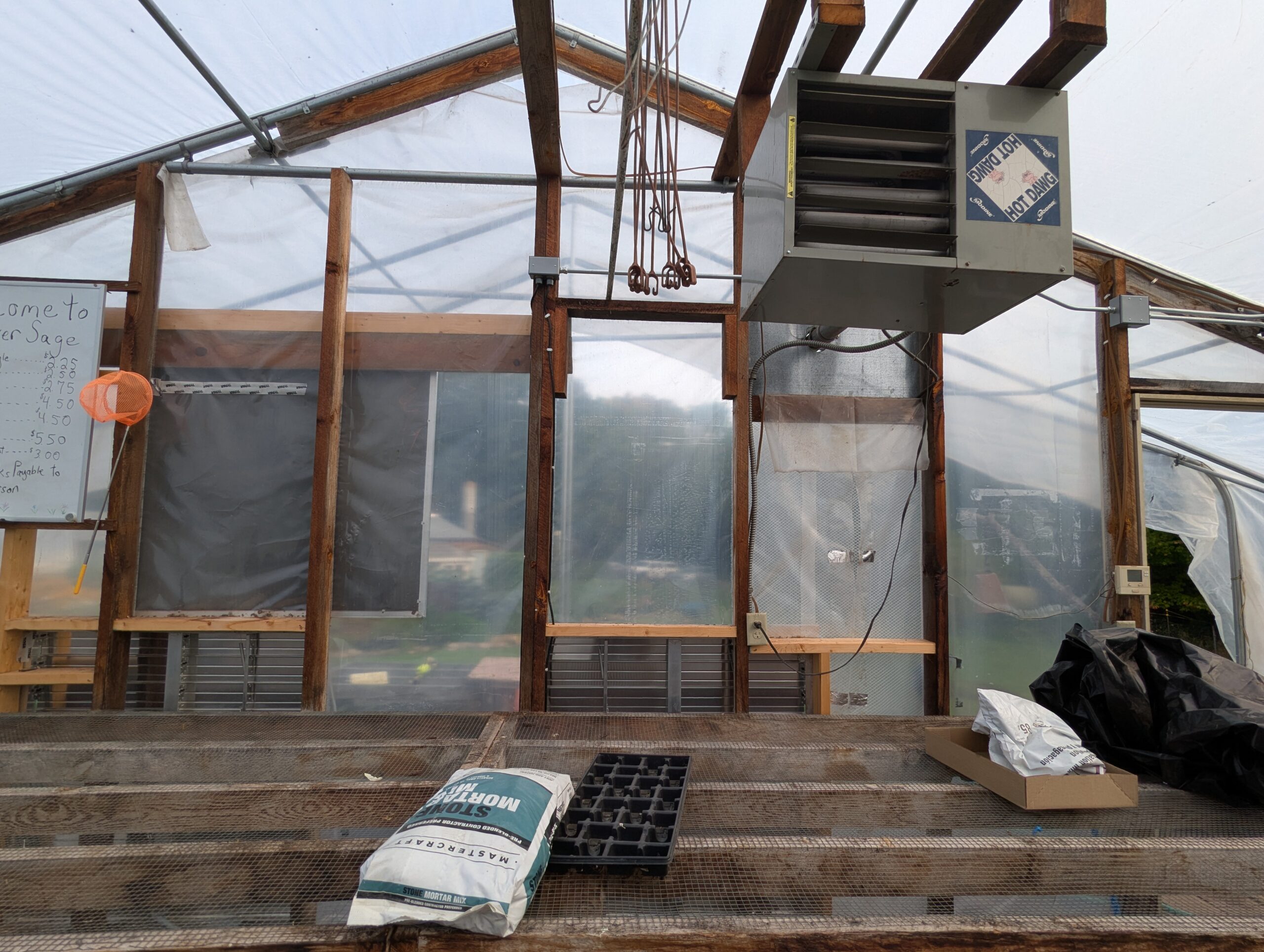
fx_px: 585
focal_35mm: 16
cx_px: 632
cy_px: 476
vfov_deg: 78.3
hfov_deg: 94.4
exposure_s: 1/436
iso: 45
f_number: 2.2
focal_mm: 2.35
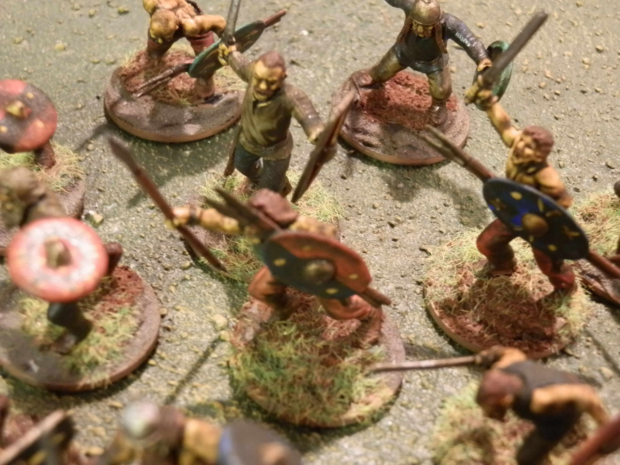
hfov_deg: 31.7
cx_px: 310
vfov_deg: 24.0
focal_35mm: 61
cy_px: 232
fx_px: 1093
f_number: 3.7
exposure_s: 1/6
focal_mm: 10.99
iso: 400
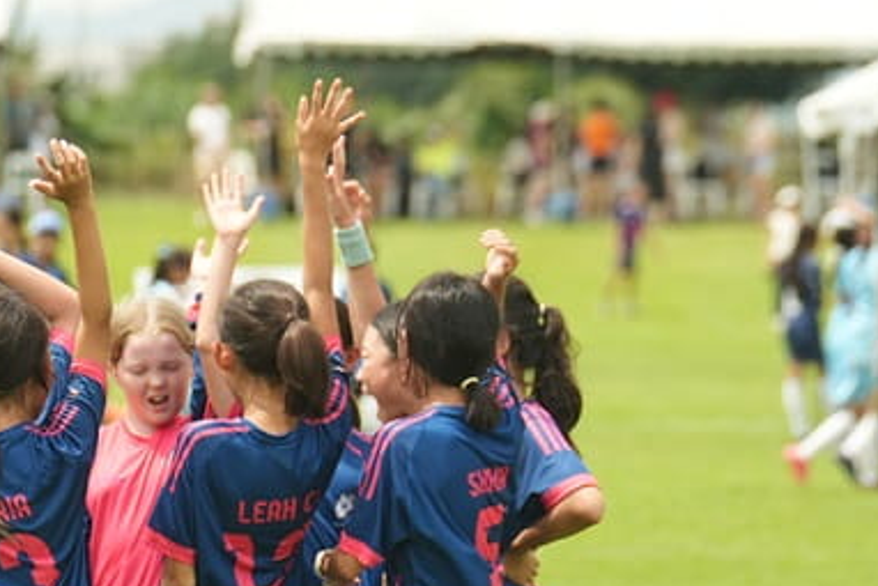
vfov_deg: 4.2
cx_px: 129
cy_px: 407
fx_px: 7978
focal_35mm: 327
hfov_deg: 6.3
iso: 320
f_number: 3.5
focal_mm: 125
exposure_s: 1/2000
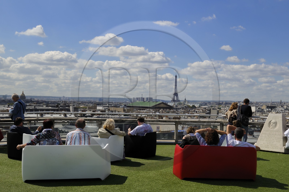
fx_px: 305
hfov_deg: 50.7
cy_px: 96
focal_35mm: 38
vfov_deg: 35.0
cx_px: 144
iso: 200
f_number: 18
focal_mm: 38
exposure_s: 1/160
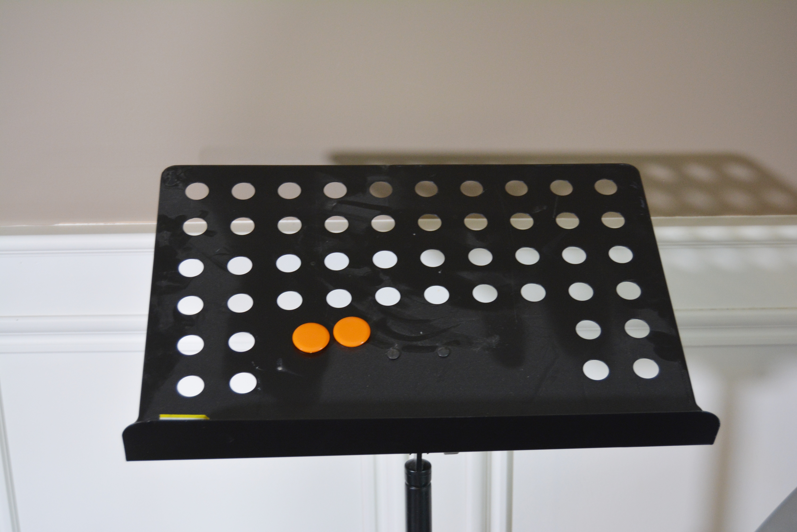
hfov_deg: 35.1
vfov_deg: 23.8
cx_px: 398
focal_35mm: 57
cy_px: 266
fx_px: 1262
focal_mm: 38
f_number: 4.8
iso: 800
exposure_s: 1/30
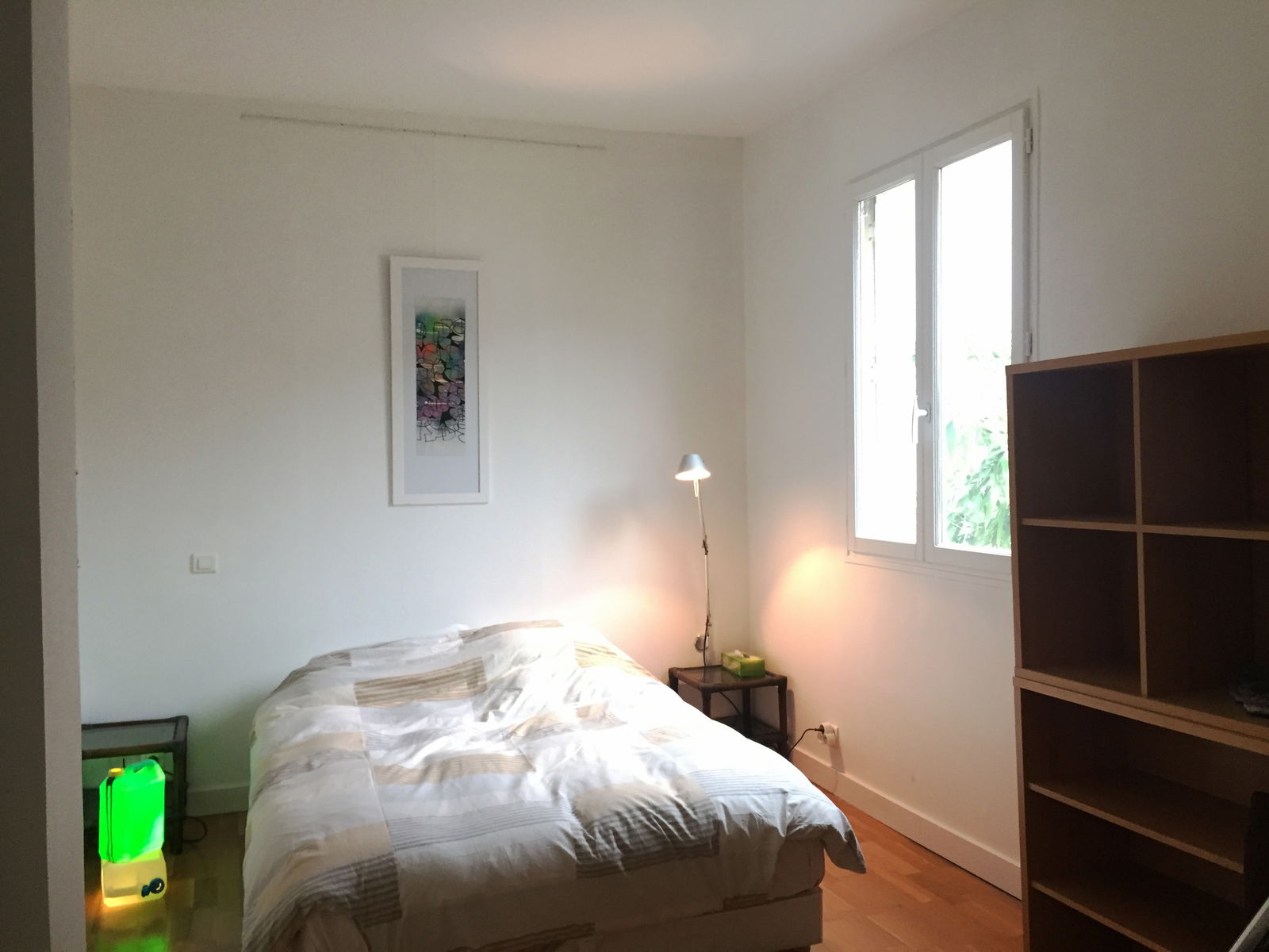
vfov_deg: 48.2
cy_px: 476
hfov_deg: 61.7
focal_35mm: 29
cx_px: 634
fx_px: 1063
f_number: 2.2
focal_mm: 4.15
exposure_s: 1/33
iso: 200
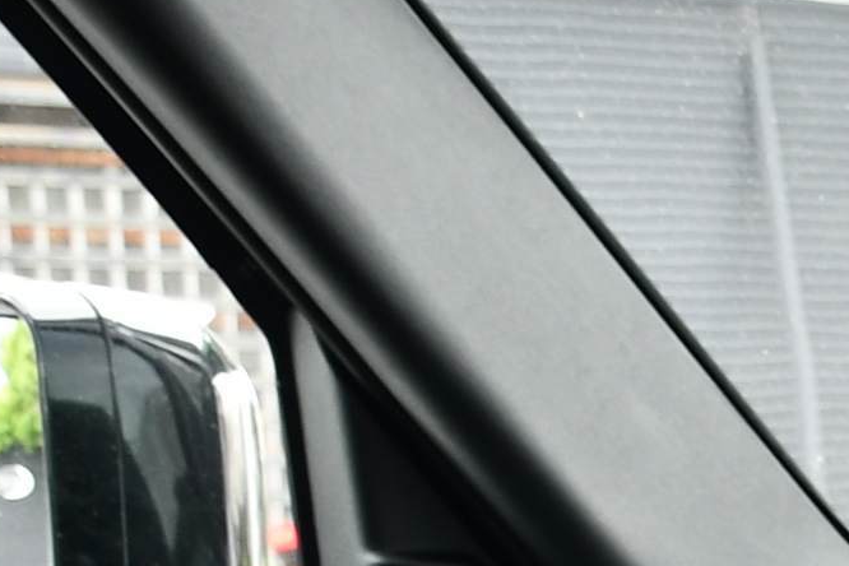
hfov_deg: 10.2
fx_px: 4433
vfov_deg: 6.8
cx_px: 1604
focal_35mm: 188
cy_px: 1453
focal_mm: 20
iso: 280
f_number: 3.5
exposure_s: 1/30
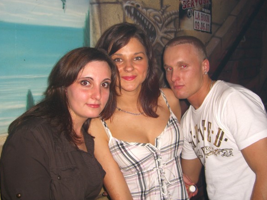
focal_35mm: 39
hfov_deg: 47.9
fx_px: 301
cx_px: 133
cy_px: 100
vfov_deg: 36.8
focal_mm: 7.9
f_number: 2.8
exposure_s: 1/60
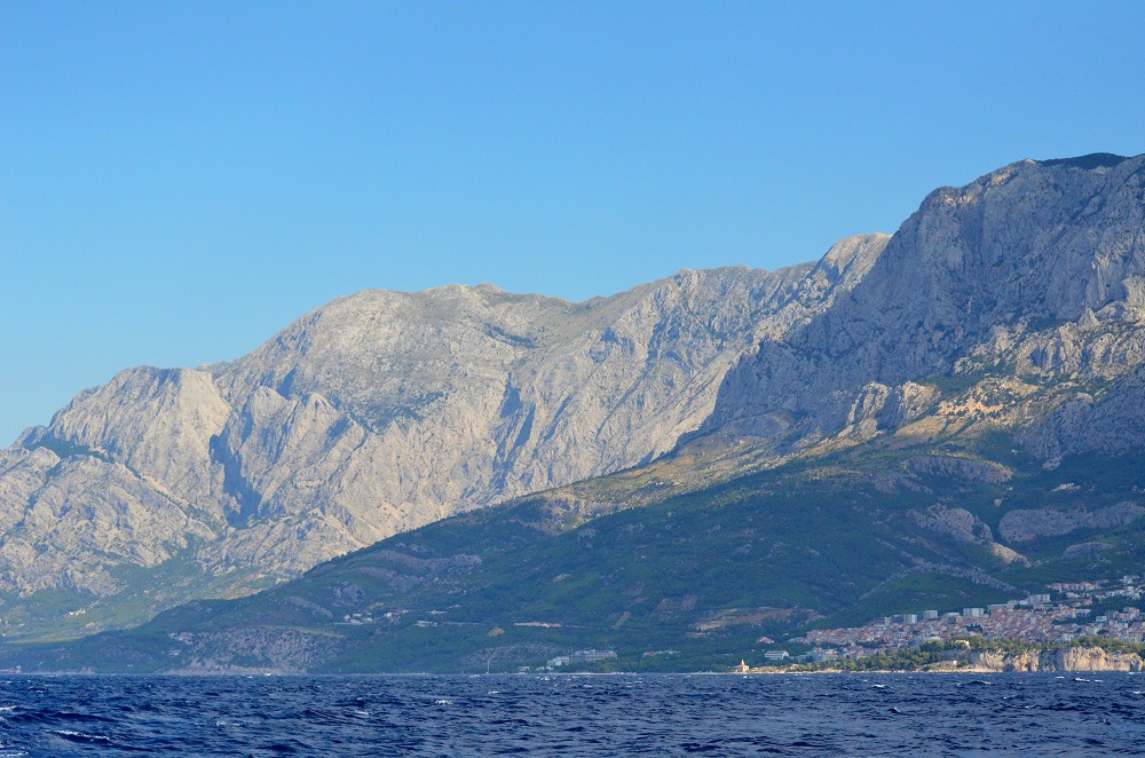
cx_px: 572
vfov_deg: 13.0
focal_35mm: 105
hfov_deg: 19.5
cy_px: 379
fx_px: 3332
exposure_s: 1/8000
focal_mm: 70
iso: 1600
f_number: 5.6
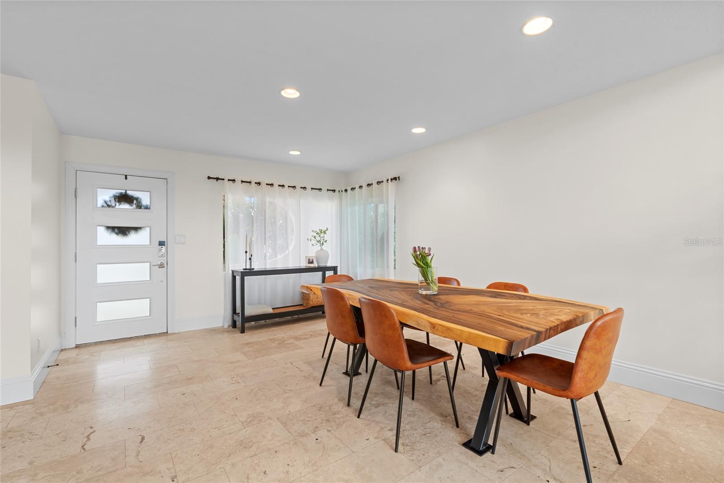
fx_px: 322
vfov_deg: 73.7
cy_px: 242
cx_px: 362
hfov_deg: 96.7
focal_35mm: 16
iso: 250
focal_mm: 16
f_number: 9
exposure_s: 1
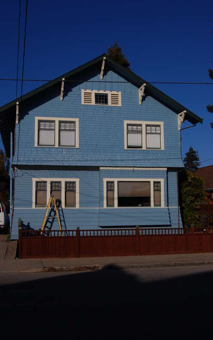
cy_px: 169
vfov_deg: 49.3
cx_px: 100
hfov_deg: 32.0
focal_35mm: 40
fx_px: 372
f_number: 16
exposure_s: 1/400
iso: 200
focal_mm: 26
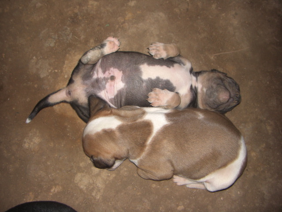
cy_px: 106
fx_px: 310
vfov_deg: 37.7
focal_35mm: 38
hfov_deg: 49.0
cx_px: 141
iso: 100
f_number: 3.4
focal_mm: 6.3
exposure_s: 1/60
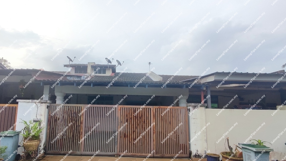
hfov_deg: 92.6
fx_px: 137
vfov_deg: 60.8
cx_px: 140
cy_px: 92
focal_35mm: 18
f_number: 2.2
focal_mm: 1.65
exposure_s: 1/586
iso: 50
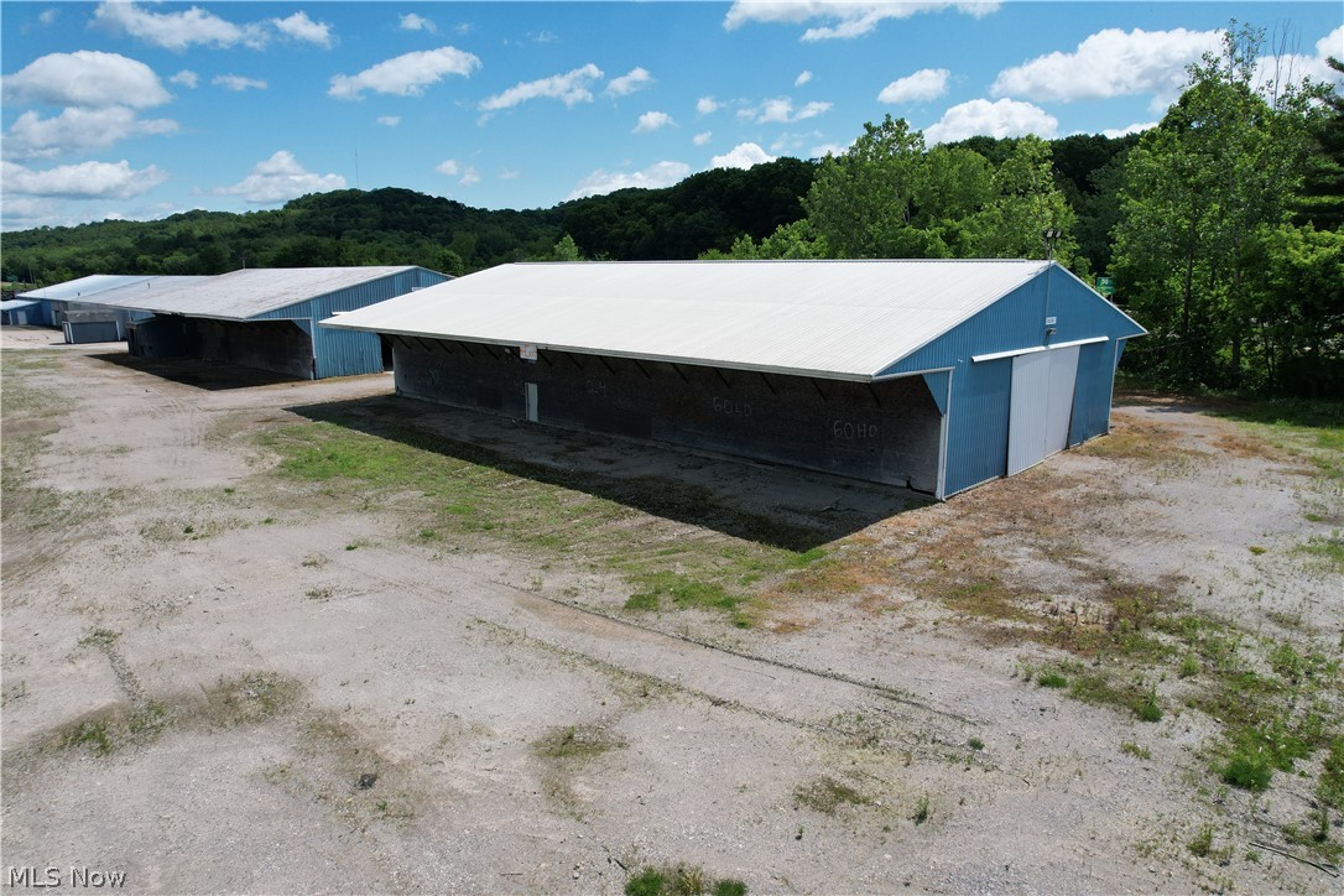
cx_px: 672
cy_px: 448
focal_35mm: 22
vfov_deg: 57.2
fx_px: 821
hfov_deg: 78.6
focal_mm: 8.38
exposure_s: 1/3200
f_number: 2.8
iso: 140
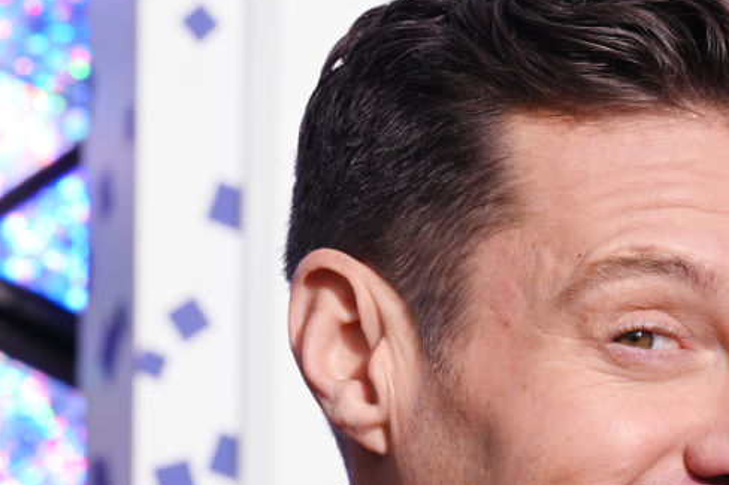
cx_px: 621
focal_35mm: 315
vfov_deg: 4.4
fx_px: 6376
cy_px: 369
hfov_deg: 6.5
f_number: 14
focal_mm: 150
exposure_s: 1/320
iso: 500
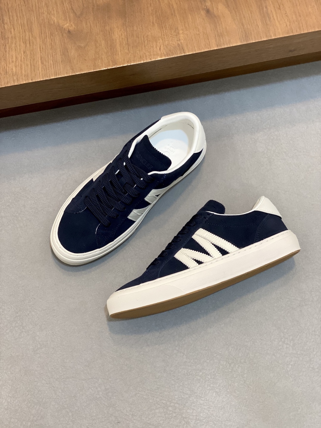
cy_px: 214
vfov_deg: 36.8
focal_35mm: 52
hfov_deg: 28.0
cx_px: 160
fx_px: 643
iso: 160
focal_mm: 6
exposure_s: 1/100
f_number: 2
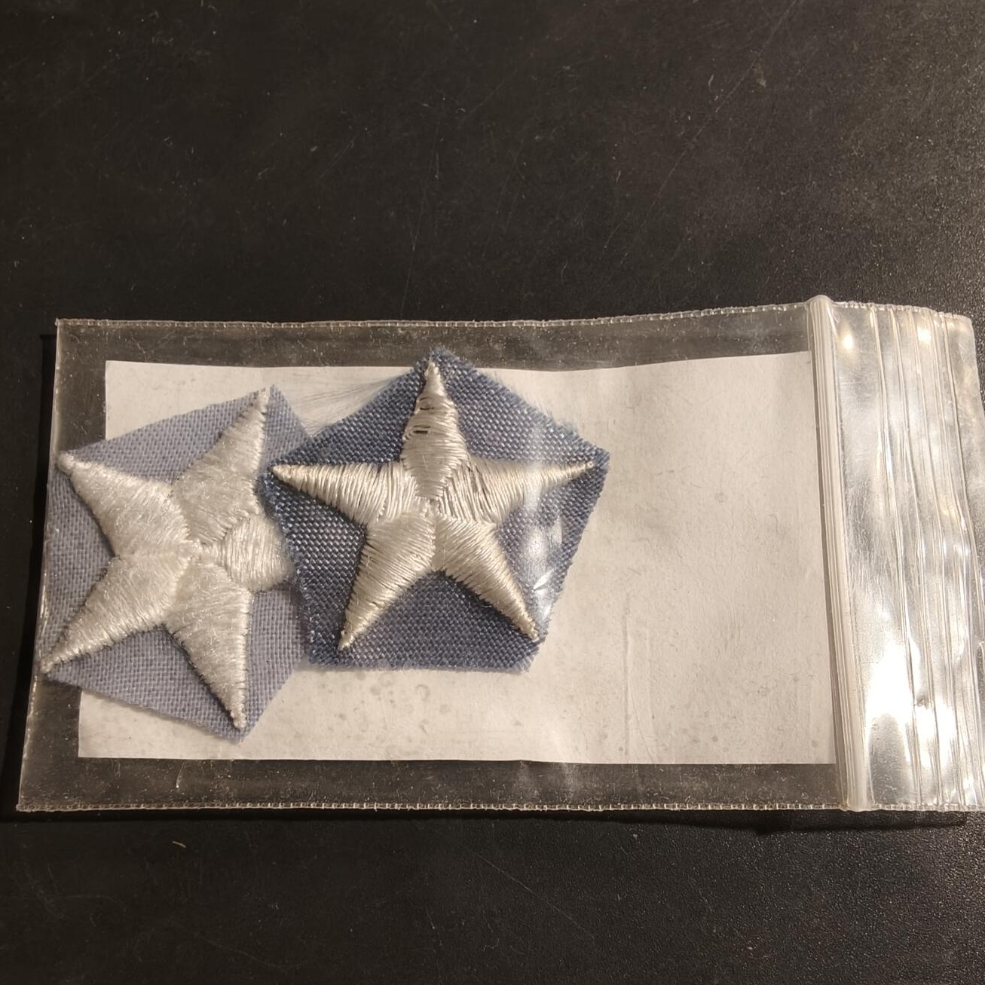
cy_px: 653
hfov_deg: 57.3
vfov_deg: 56.1
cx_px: 502
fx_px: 901
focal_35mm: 28
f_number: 2
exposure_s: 1/100
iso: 160
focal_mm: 2.32
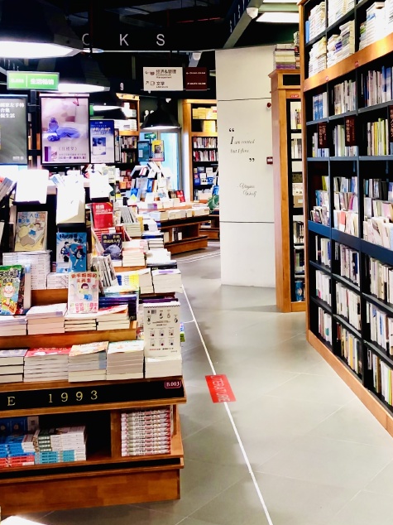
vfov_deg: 35.8
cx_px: 280
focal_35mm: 53
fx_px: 803
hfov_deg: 27.2
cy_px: 178
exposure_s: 1/17
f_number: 1.8
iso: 40
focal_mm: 4
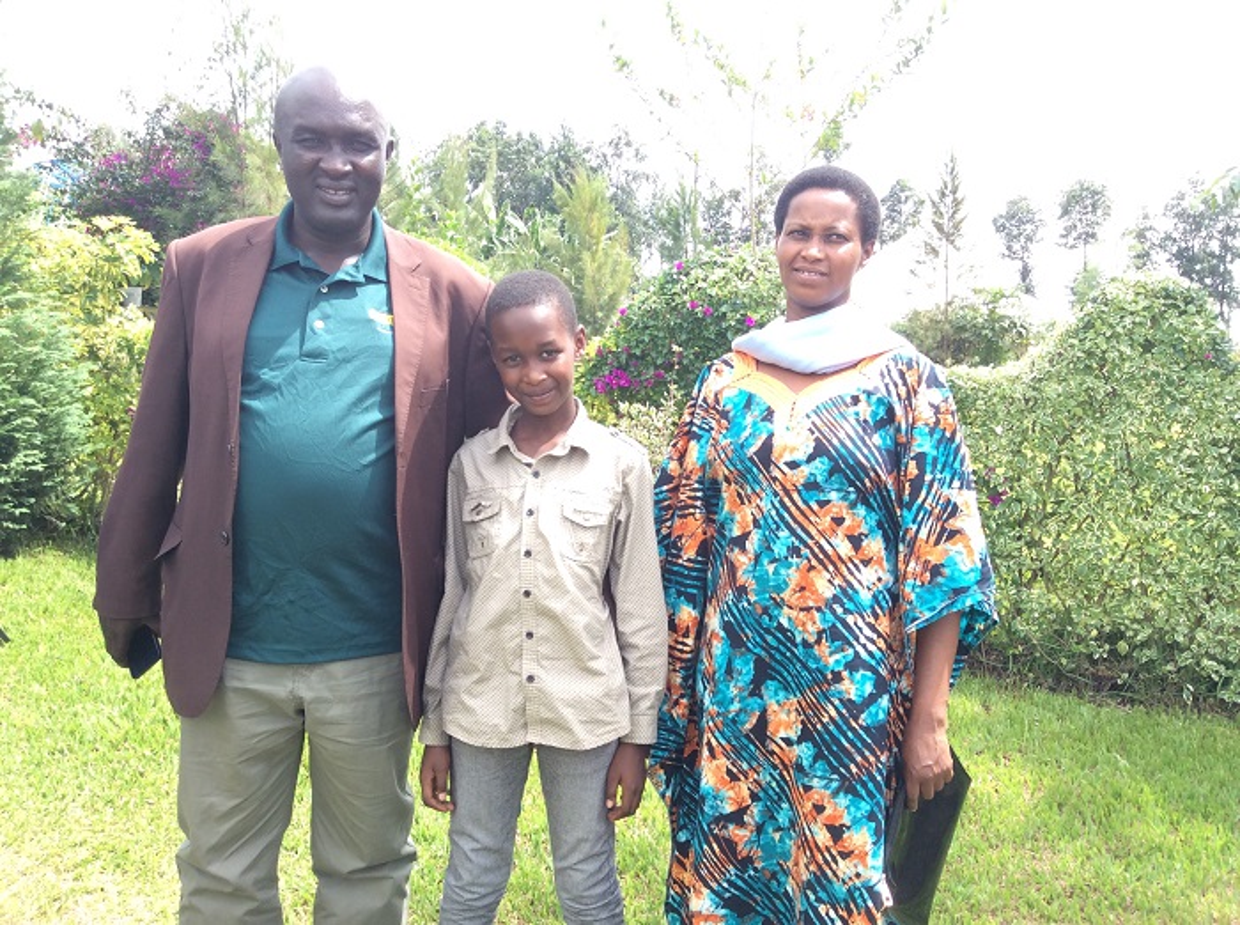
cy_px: 462
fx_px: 1144
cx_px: 620
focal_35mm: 32
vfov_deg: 44.0
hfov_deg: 56.9
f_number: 2.4
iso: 32
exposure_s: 1/228
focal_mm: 3.3
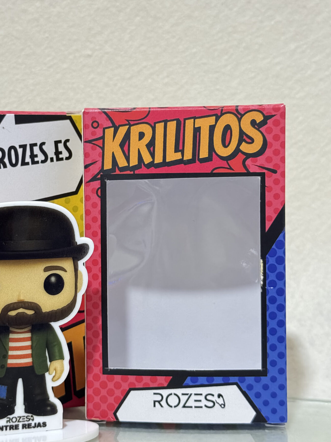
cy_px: 201
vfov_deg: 27.4
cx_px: 90
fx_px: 905
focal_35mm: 71
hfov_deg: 20.6
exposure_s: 1/27
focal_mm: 6.76
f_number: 1.78
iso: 800
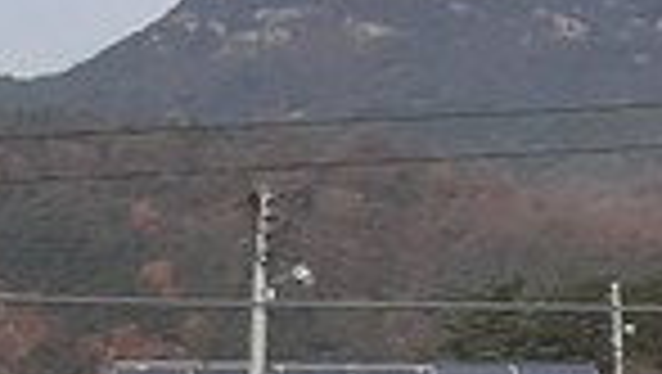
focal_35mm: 185
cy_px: 554
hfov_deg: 8.9
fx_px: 3250
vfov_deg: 6.5
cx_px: -1491
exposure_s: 1/3559
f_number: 1.7
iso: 40
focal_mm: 3.93
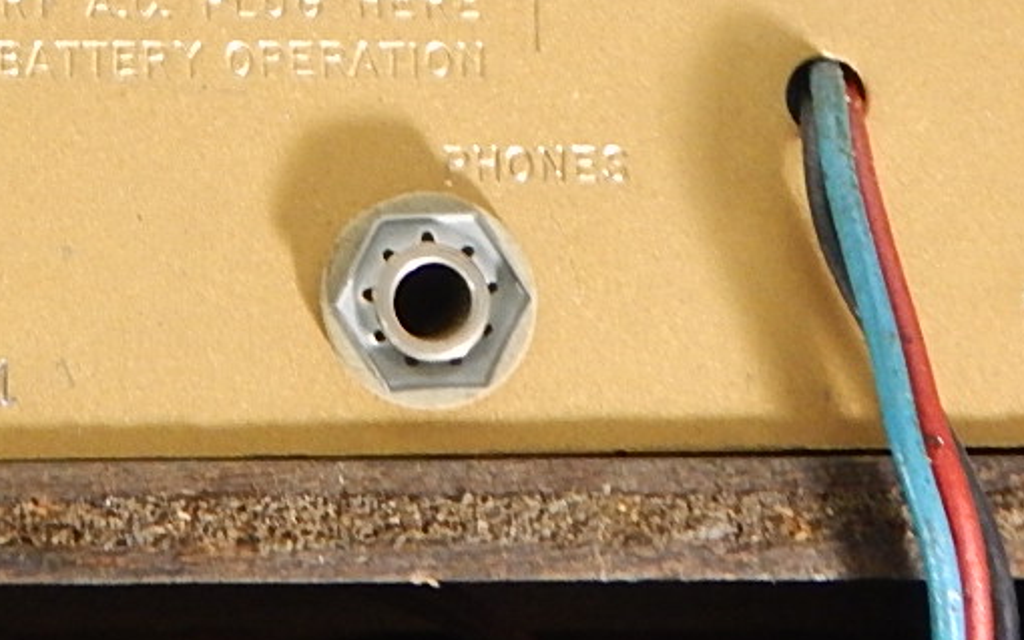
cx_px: -56
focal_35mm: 143
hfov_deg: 14.3
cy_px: -439
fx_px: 3992
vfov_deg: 8.9
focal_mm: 7.7
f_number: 3.6
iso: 400
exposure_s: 1/13
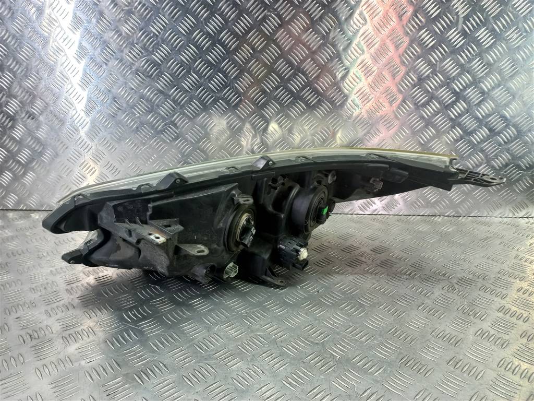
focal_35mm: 25
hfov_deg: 69.4
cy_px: 200
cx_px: 267
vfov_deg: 54.9
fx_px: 386
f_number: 1.8
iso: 100
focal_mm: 4.6
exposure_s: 1/50
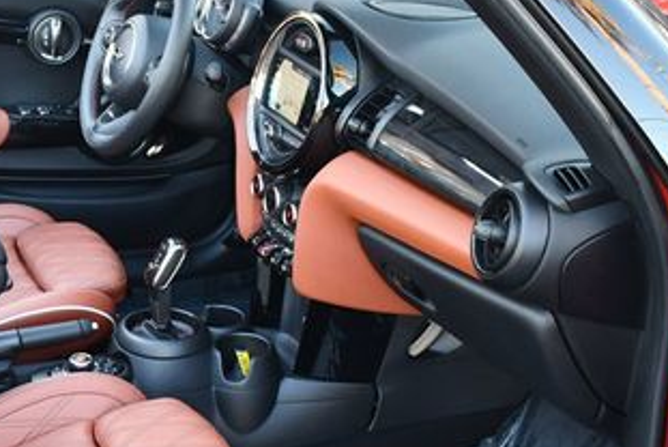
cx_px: 77
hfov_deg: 26.5
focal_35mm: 74
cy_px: 309
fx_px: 1374
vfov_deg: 18.4
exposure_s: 1/250
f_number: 3.5
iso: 800
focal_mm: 18
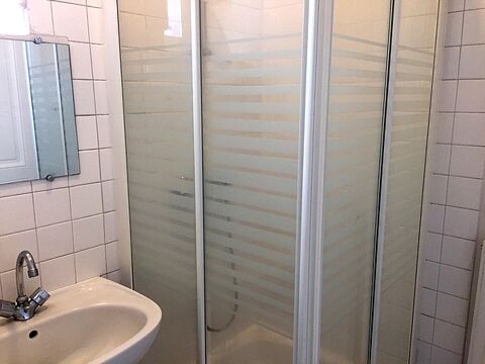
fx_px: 406
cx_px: 242
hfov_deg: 61.7
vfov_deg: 48.2
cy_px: 182
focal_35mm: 29
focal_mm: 4.15
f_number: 2.2
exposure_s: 1/33
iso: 160
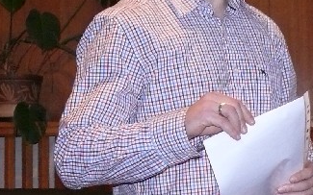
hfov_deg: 14.3
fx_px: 1245
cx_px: 222
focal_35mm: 146
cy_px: -58
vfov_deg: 8.8
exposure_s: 1/30
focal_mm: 9.7
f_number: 3.2
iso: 400
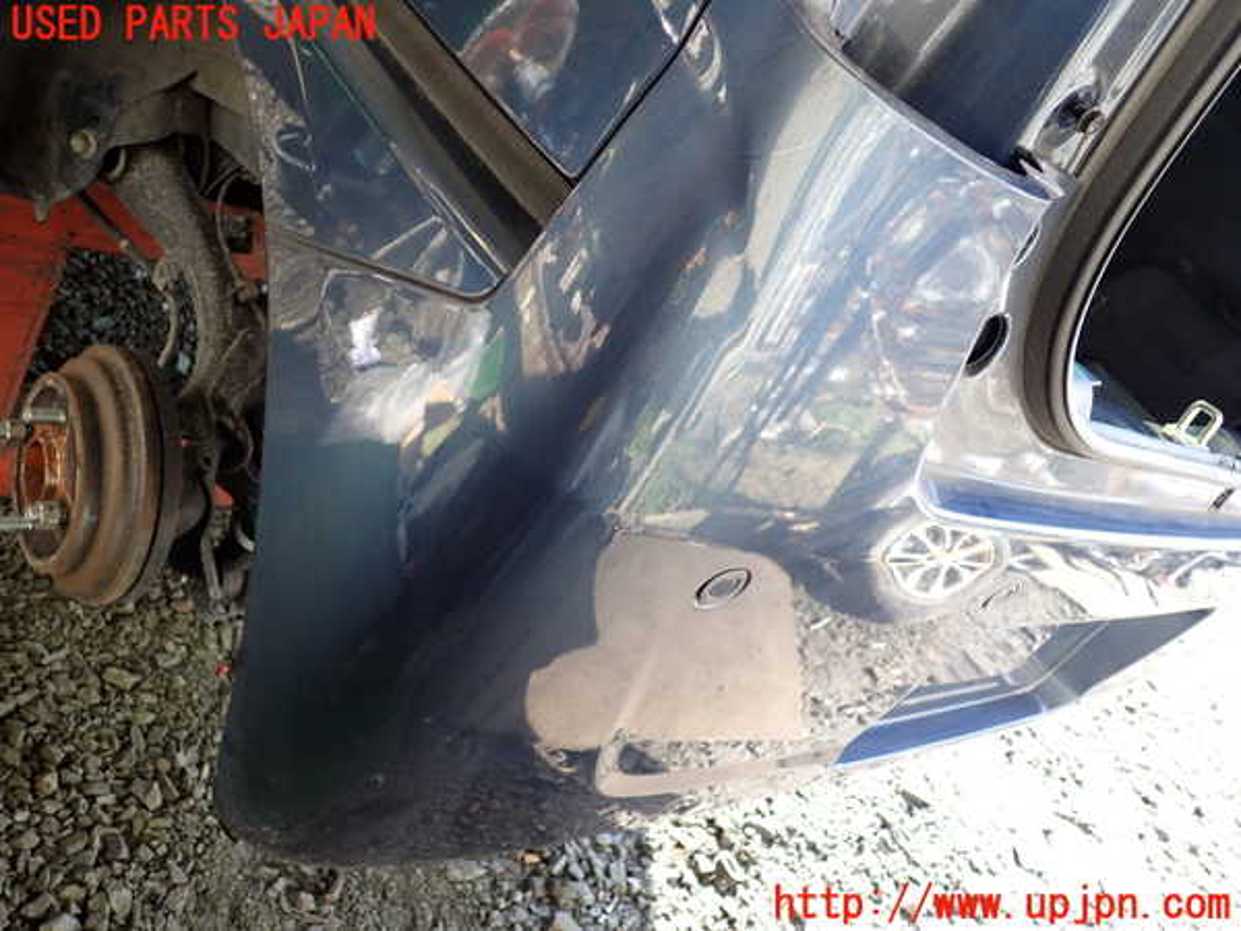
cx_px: 620
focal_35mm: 30
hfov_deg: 60.0
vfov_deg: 46.8
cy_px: 466
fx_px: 1076
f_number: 2.3
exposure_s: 1/125
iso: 200
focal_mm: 5.4
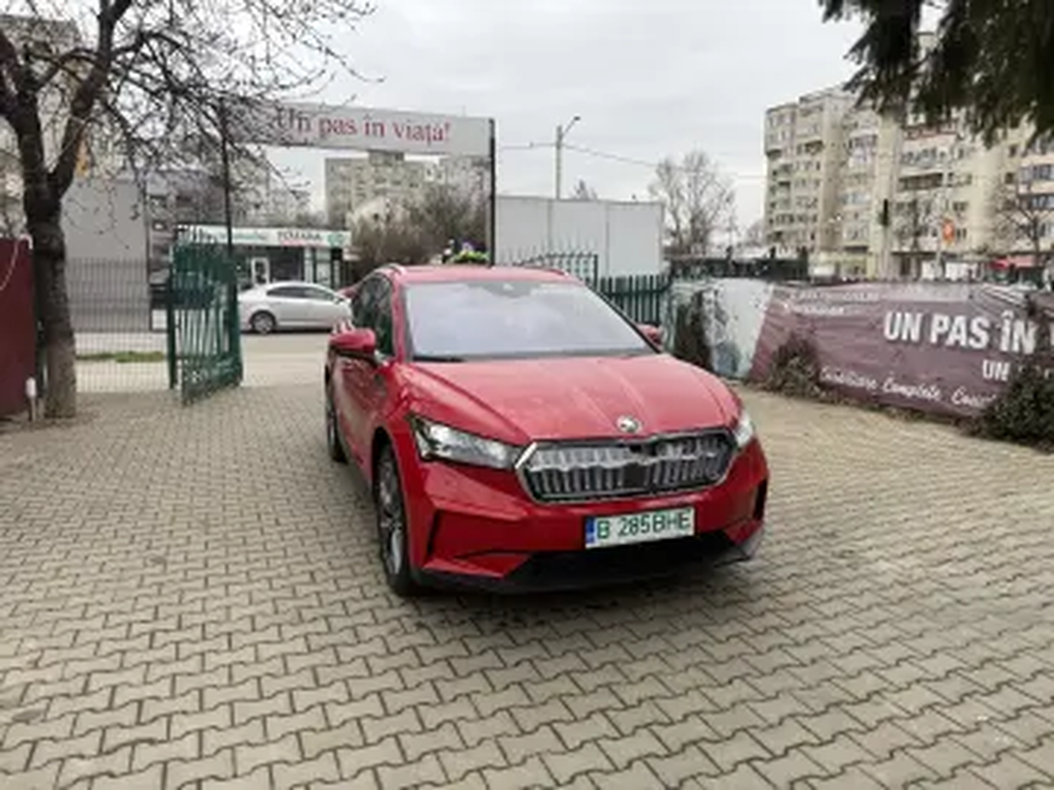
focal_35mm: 24
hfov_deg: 71.6
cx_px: 527
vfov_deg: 56.8
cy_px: 395
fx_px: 731
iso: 80
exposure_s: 1/433
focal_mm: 6.76
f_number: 1.78
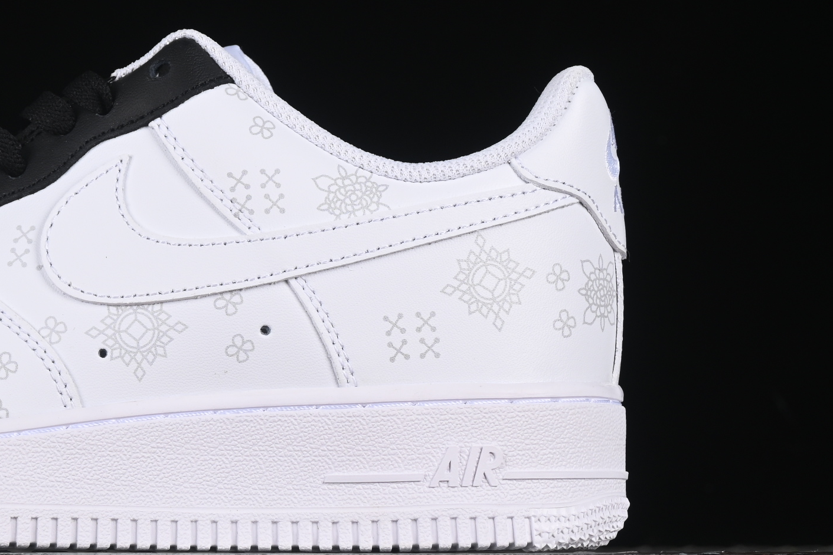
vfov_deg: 9.3
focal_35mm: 148
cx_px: 73
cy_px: 215
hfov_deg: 13.7
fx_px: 3425
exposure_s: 1/100
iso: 160
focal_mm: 50
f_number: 8
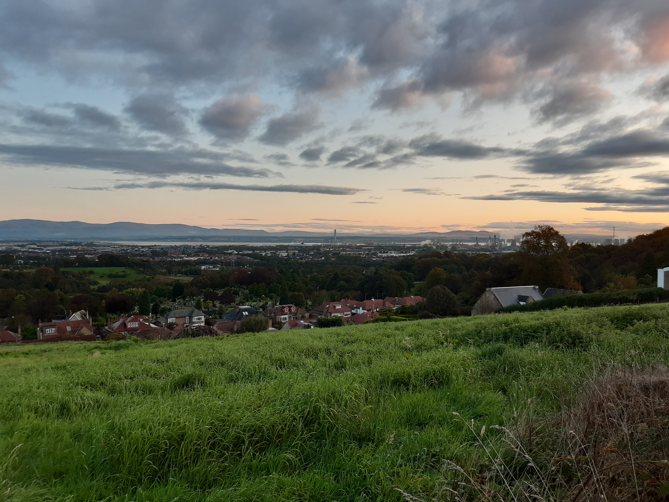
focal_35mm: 26
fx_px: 502
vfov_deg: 53.1
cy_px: 251
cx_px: 334
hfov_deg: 67.3
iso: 40
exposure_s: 1/151
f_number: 1.7
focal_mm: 3.92
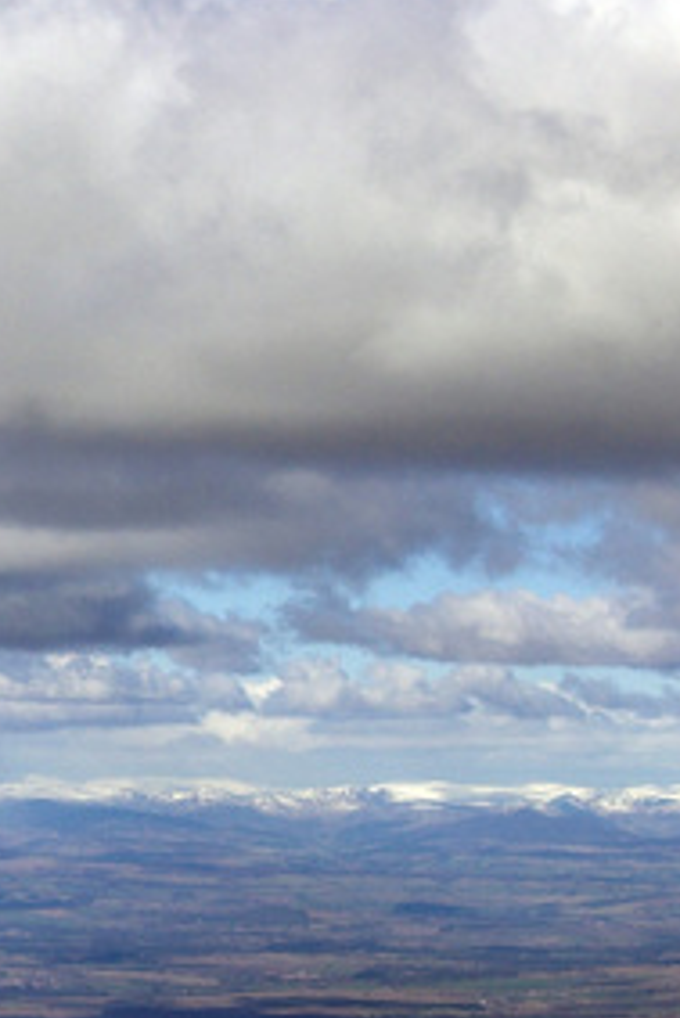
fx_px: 4188
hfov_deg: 9.0
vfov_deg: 13.8
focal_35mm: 148
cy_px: 671
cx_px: -468
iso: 400
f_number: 11
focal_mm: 40
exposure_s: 1/250
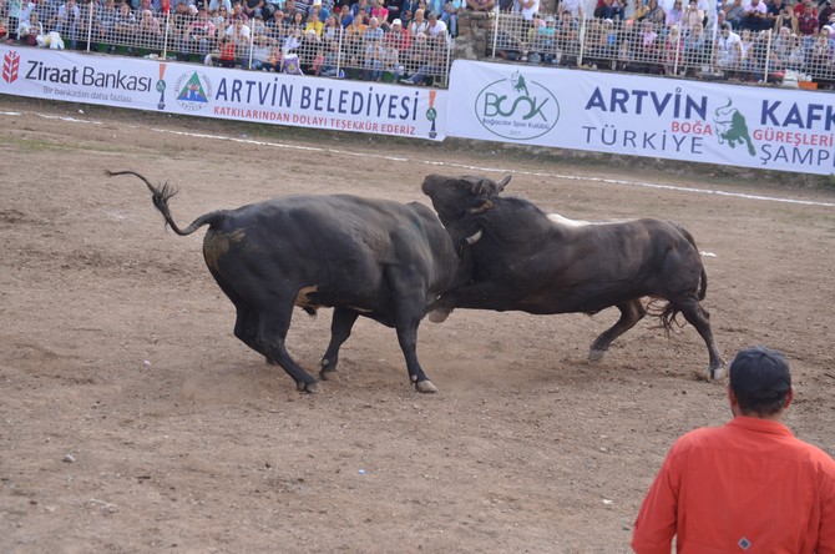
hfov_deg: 22.7
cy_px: 277
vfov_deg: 15.1
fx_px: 2084
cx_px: 418
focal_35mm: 90
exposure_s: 1/800
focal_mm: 60
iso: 400
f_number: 5
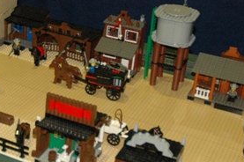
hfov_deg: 24.9
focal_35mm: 78
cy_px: 72
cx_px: 6
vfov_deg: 17.4
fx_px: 528
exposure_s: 1/60
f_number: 4
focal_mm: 18
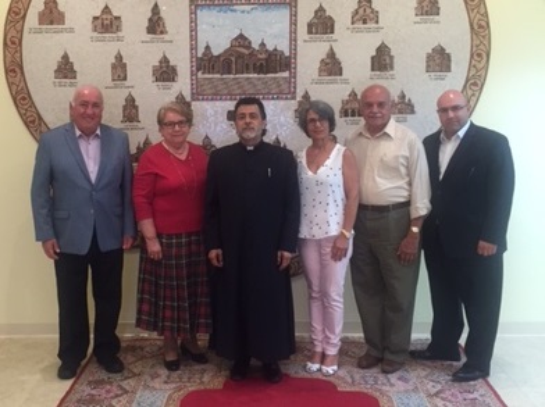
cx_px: 272
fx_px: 456
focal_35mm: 29
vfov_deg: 48.1
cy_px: 204
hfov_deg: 61.7
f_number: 2.2
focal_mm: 4.15
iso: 125
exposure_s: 1/30
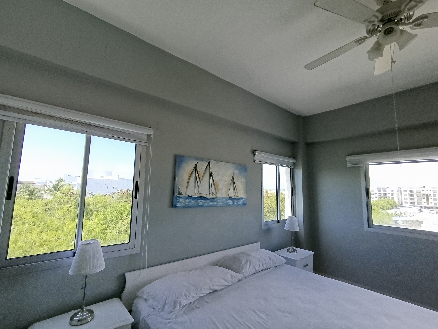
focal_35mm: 16
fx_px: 202
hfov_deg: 94.5
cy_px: 164
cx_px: 219
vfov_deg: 78.1
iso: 50
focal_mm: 1.65
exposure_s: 1/99.9
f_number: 2.2
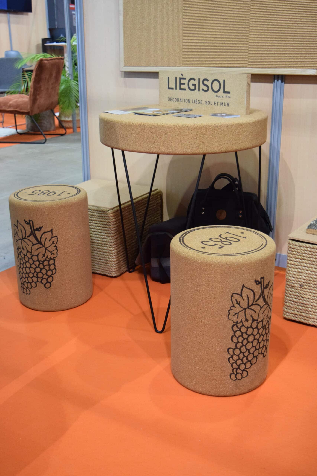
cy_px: 238
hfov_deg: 31.9
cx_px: 158
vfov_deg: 46.4
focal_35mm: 42
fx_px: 555
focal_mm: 28
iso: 2500
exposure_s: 1/60
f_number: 4.2
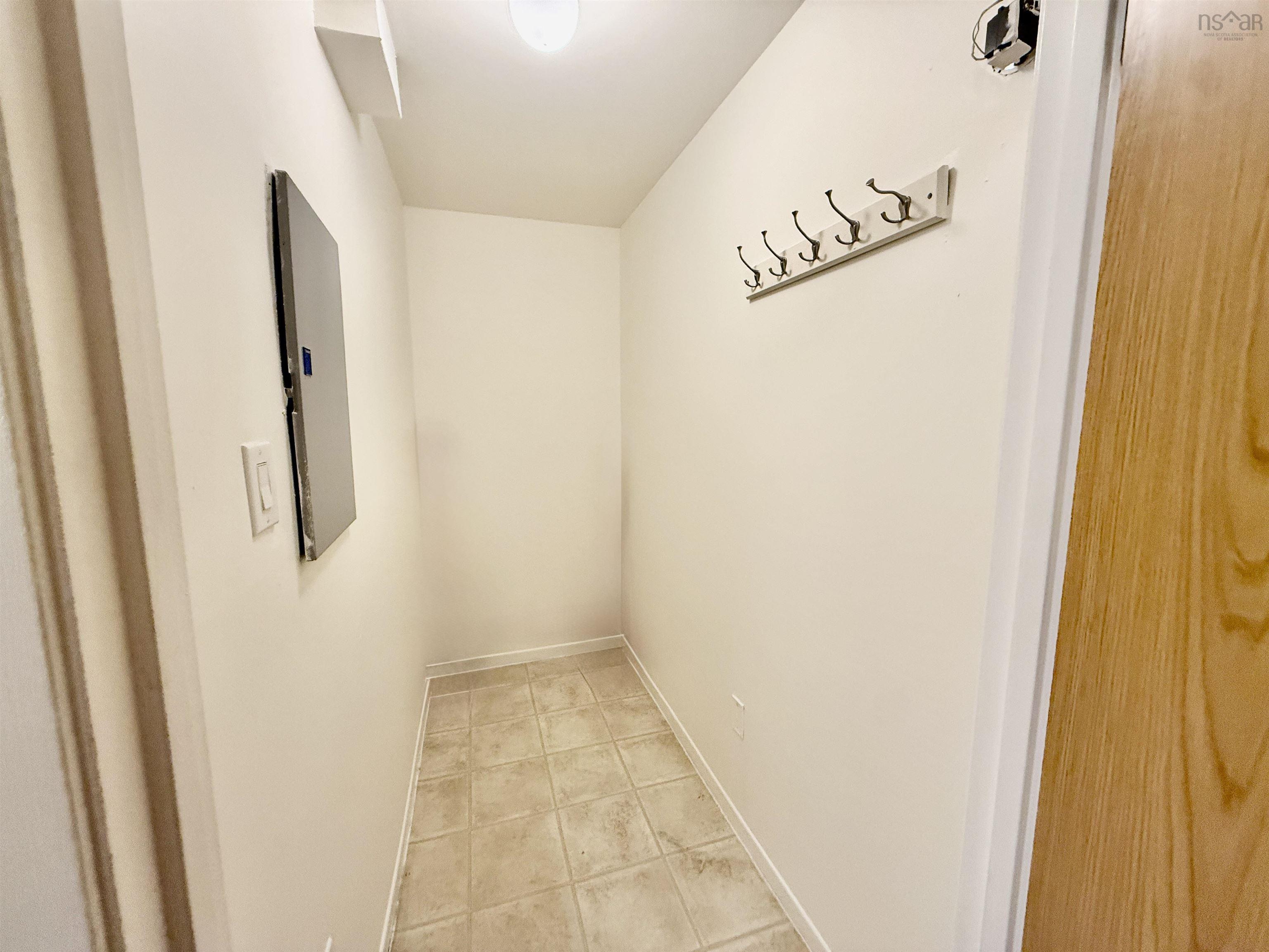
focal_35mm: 14
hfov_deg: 102.1
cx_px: 634
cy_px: 476
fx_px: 513
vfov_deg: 85.7
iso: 250
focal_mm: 2.22
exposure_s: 1/120
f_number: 2.2
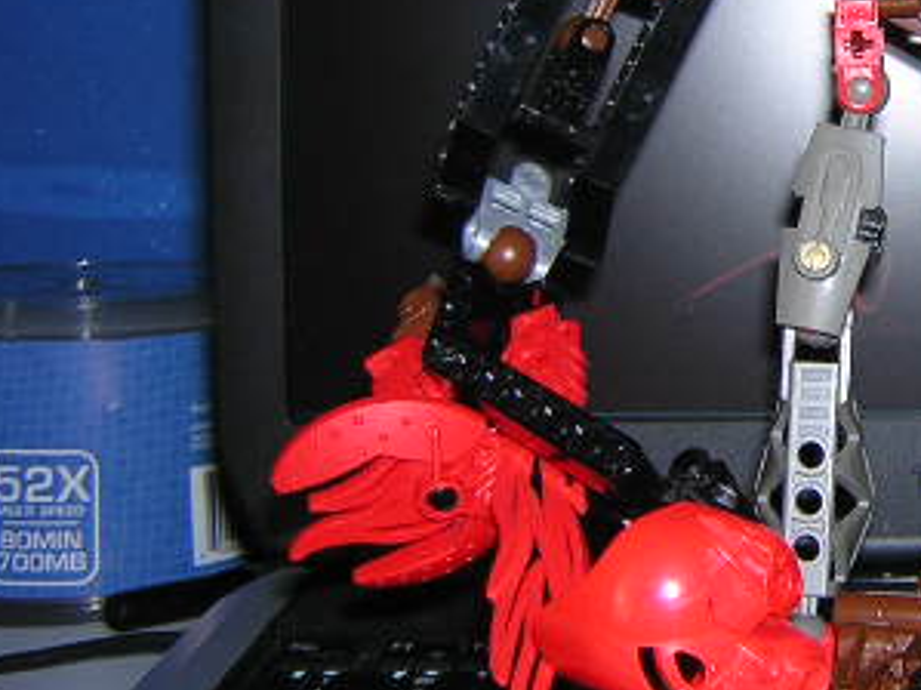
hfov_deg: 24.0
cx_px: 964
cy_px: 154
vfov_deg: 19.0
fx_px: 2048
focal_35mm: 77
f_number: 2.6
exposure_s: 1/60.1
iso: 100
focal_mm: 4.7
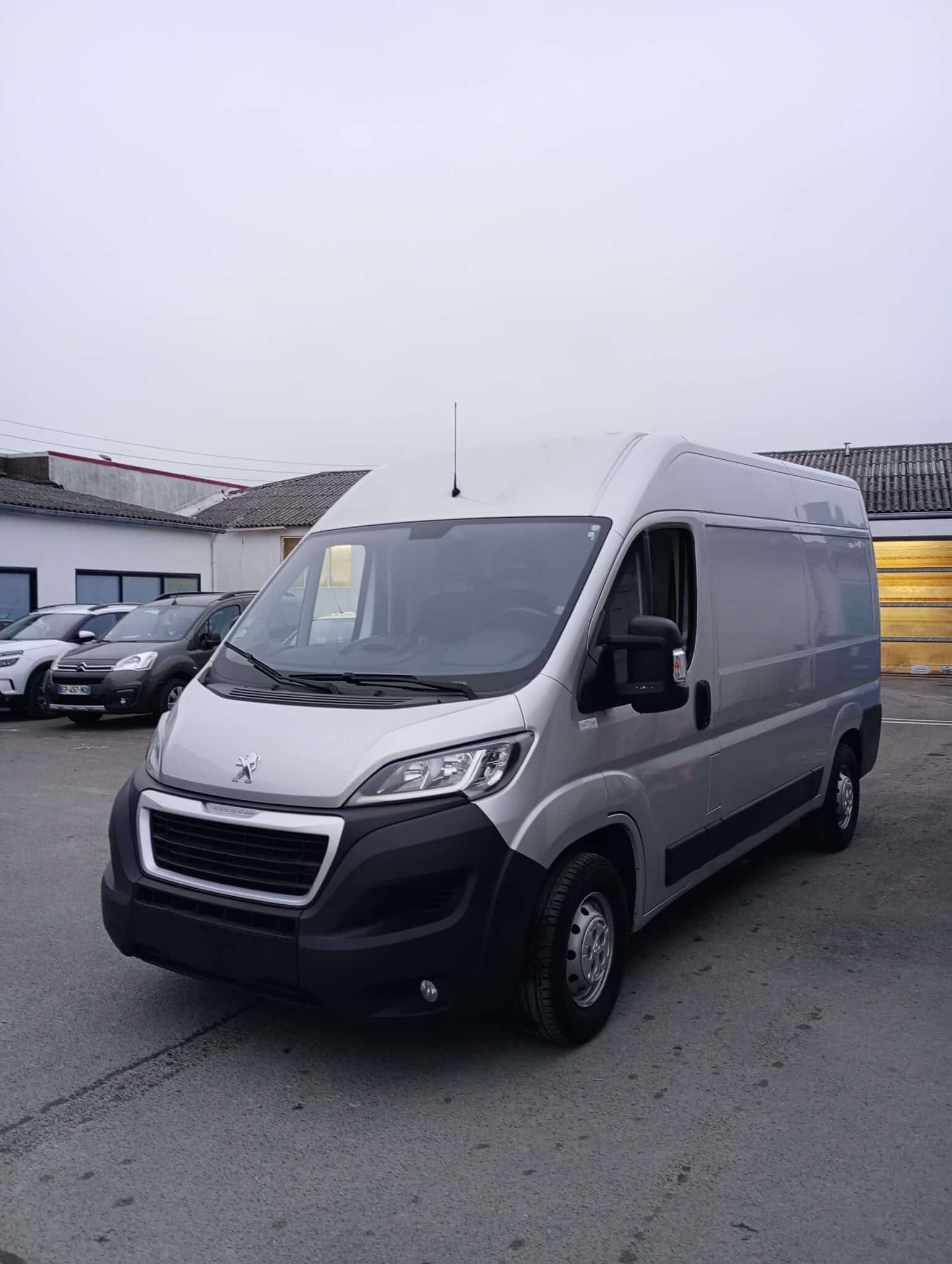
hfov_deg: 49.9
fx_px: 1024
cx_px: 476
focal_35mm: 28
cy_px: 632
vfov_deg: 63.4
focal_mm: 4.27
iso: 642
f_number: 1.8
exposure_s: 1/33.3
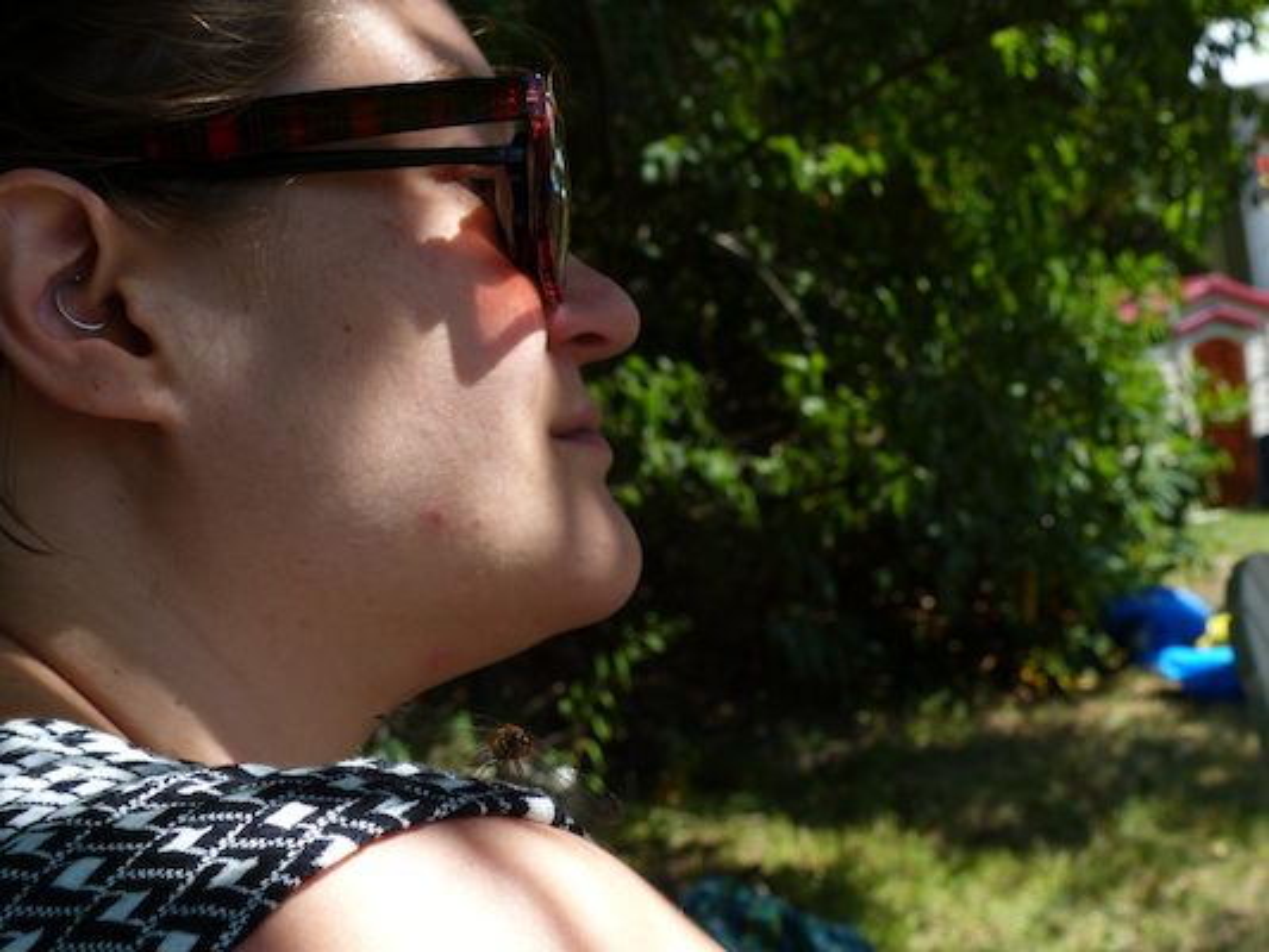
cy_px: 476
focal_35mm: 61
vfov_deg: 24.0
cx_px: 634
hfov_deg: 31.7
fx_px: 2237
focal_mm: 10.9
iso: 100
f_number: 4
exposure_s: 1/160
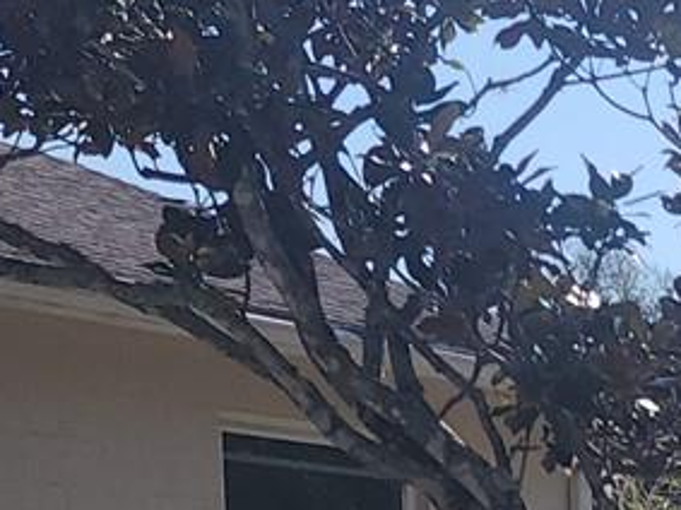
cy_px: 960
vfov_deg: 10.6
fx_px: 2556
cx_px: 1194
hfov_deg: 13.7
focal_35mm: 130
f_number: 1.8
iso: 12
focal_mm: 6.4
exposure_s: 1/1395
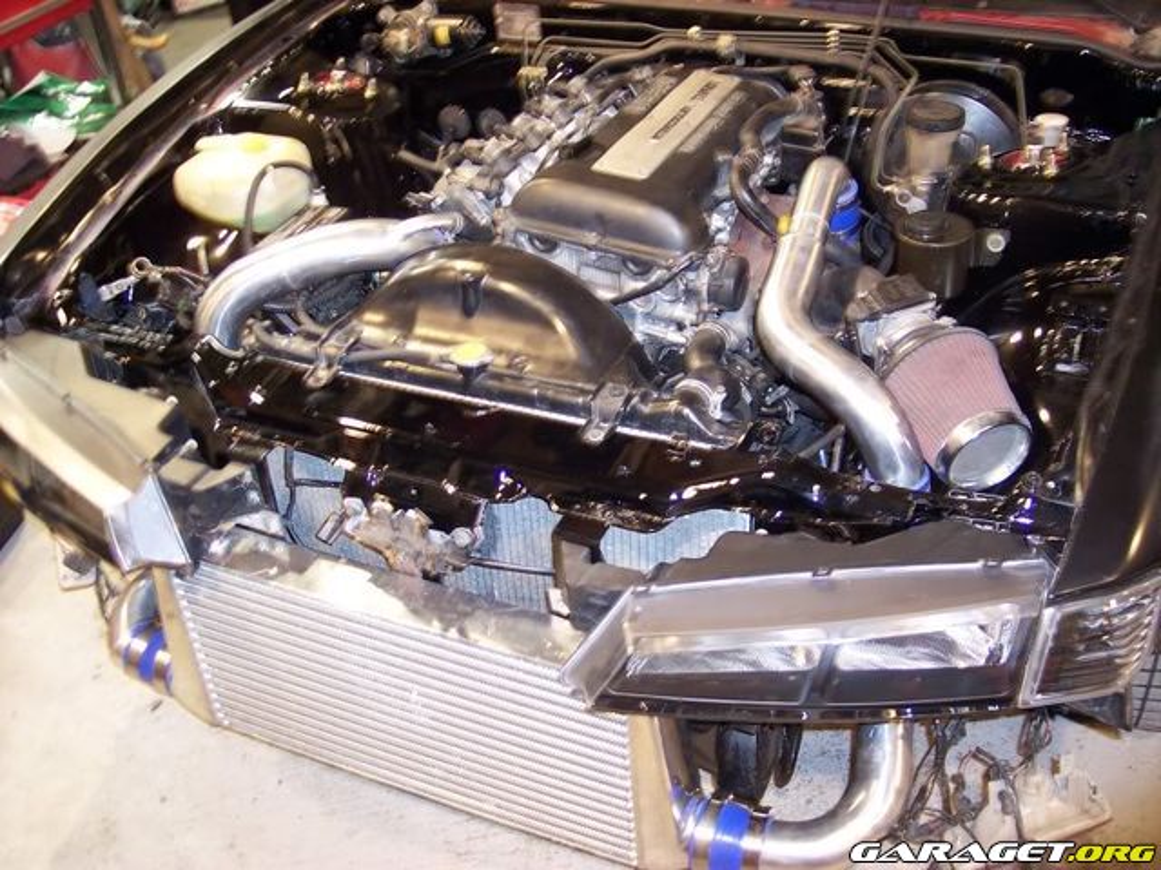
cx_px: 580
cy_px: 435
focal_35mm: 39
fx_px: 1308
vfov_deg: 36.8
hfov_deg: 47.9
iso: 100
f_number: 2.8
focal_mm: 8
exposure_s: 1/2
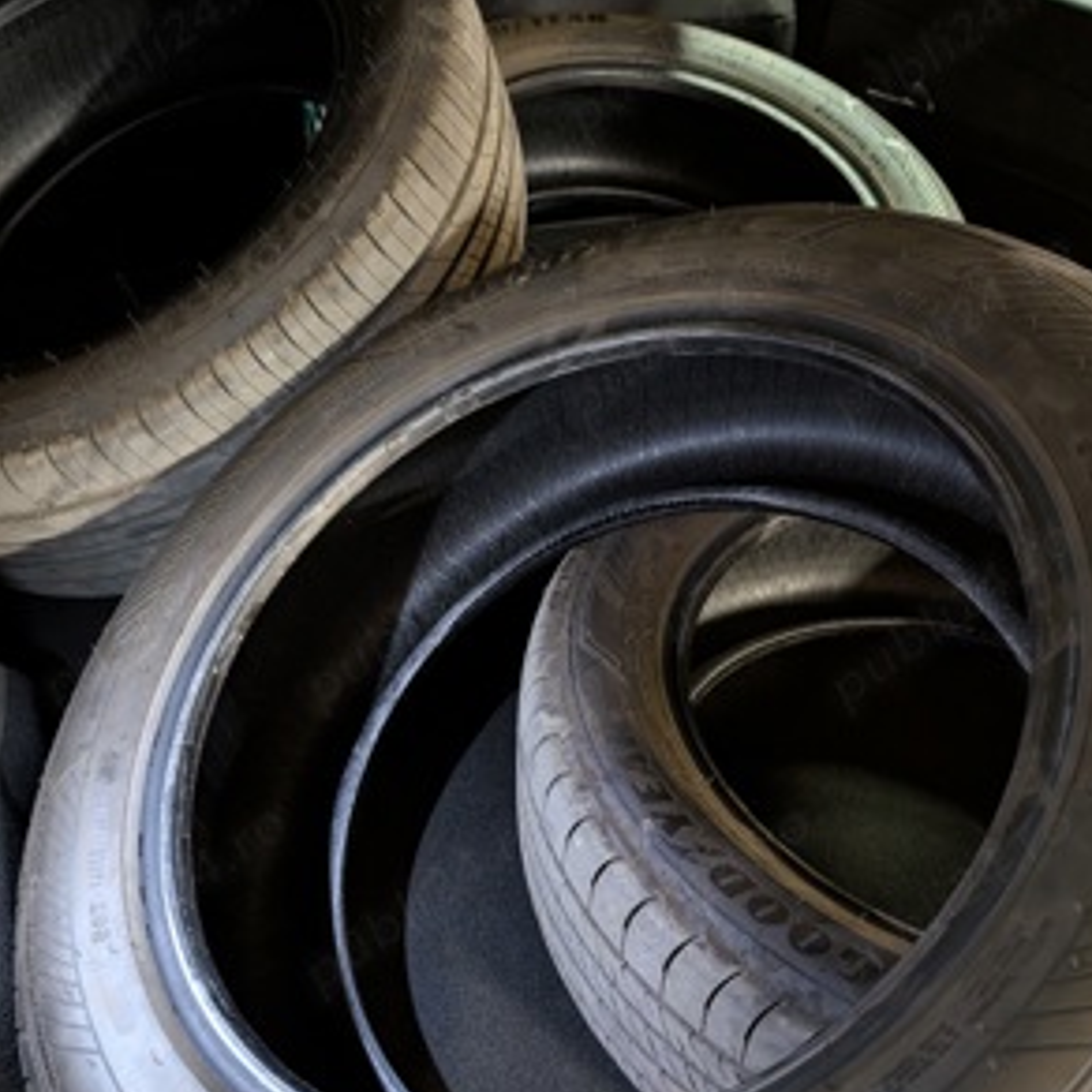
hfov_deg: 55.6
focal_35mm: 29
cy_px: 673
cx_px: 557
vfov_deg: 55.1
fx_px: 1035
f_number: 1.68
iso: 1684
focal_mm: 6.9
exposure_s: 1/16.7
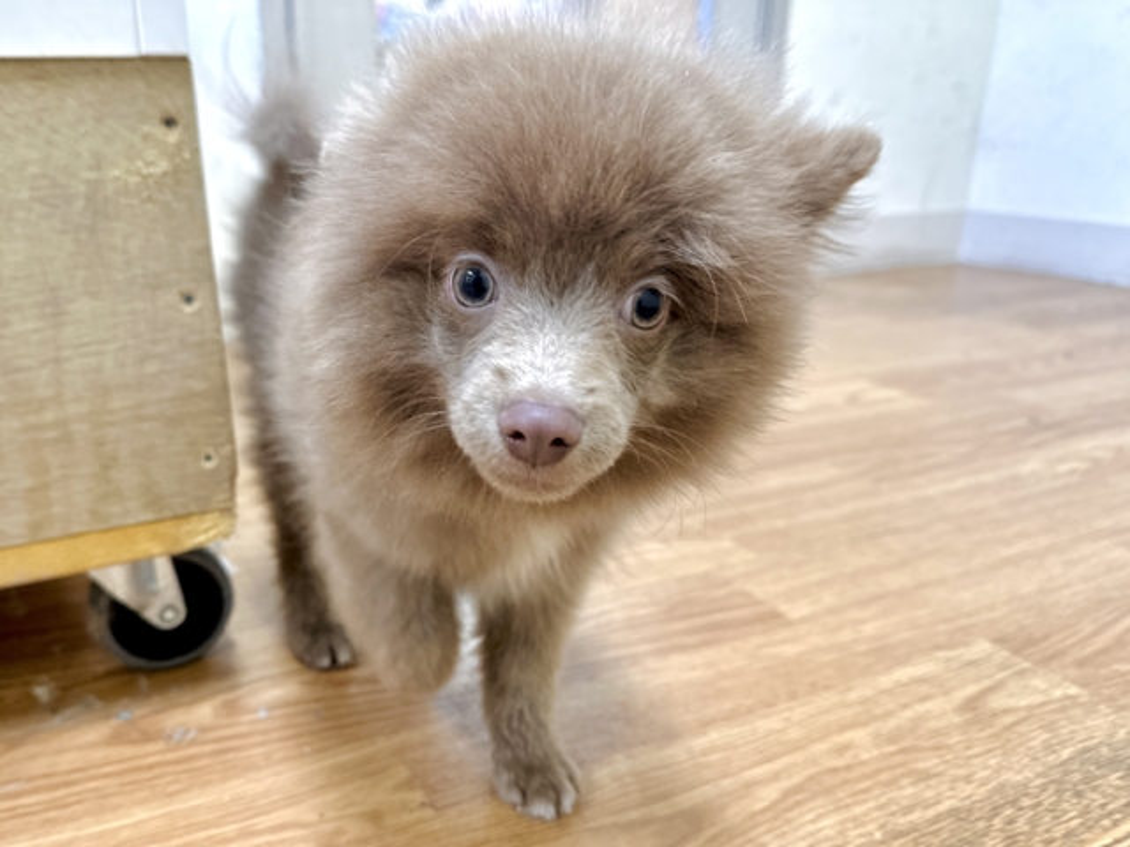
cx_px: 565
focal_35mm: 24
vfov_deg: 56.8
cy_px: 424
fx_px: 783
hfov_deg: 71.6
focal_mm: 6.86
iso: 200
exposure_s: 1/121
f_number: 1.78
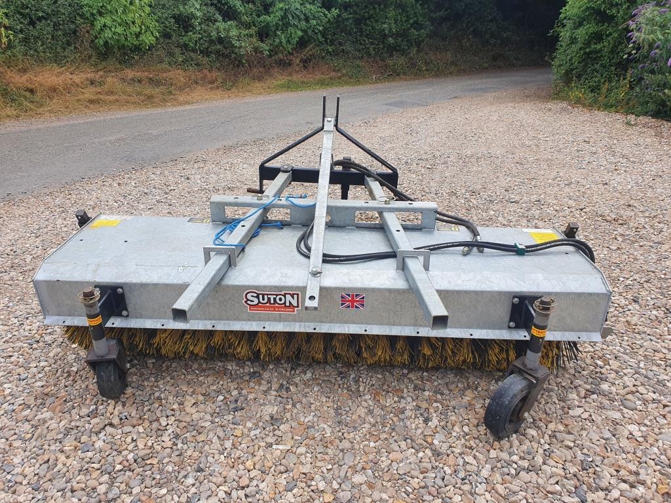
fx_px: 504
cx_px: 336
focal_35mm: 26
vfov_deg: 53.1
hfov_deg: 67.3
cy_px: 252
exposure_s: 1/922
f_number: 2.4
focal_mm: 4.32
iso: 50
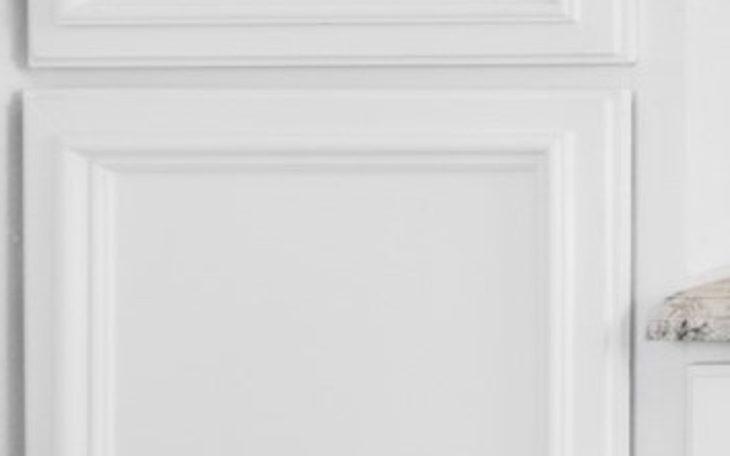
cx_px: 1914
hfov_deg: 13.6
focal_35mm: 75
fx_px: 1492
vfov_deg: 16.7
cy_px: -78
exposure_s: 1/1.67
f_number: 9
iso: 800
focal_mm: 12
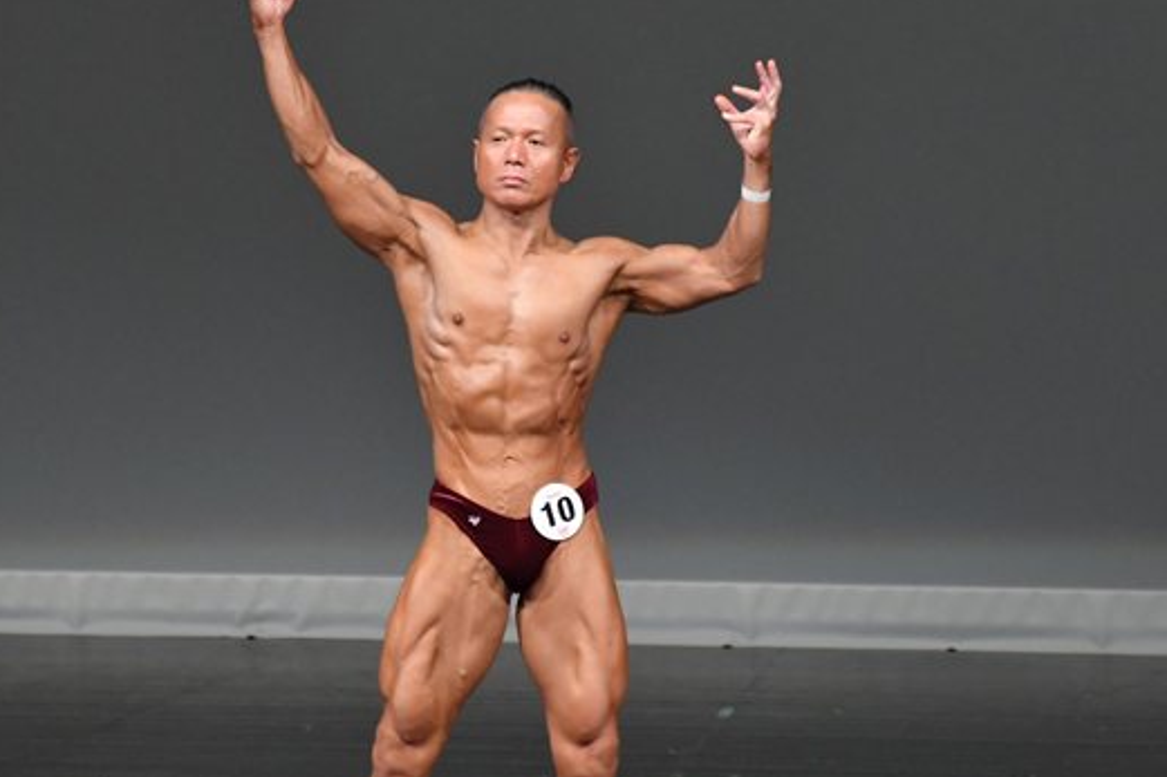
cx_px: 566
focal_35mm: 513
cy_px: 421
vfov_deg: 2.7
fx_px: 16624
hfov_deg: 4.0
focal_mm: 230
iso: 4000
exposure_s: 1/400
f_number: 5.6
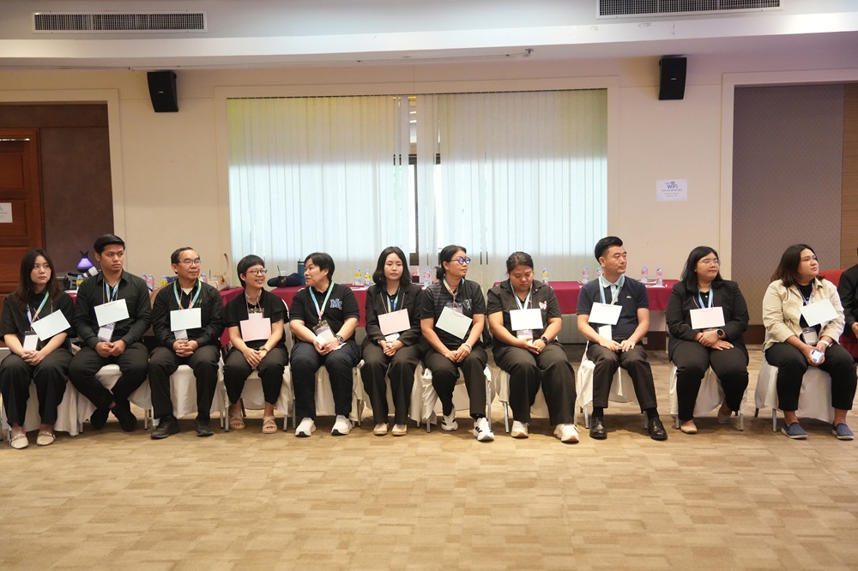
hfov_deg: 45.4
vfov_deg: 31.2
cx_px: 429
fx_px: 1024
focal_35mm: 43
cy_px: 286
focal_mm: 43
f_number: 3.2
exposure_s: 1/125
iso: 8000
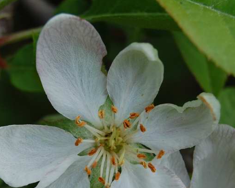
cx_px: 100
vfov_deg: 10.5
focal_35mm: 147
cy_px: 148
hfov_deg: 13.1
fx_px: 1022
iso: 200
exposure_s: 1/400
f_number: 8
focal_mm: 52
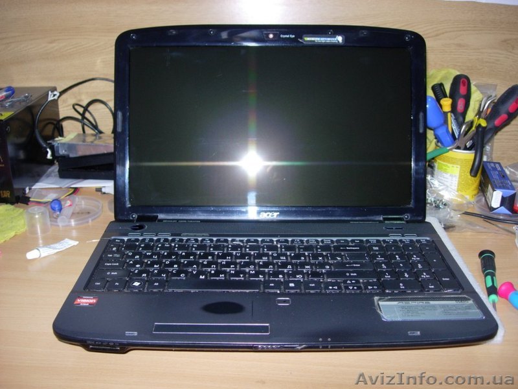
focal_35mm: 38
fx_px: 569
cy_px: 194
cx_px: 259
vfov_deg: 37.7
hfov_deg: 49.0
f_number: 2.8
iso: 79
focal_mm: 7.8
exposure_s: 1/64
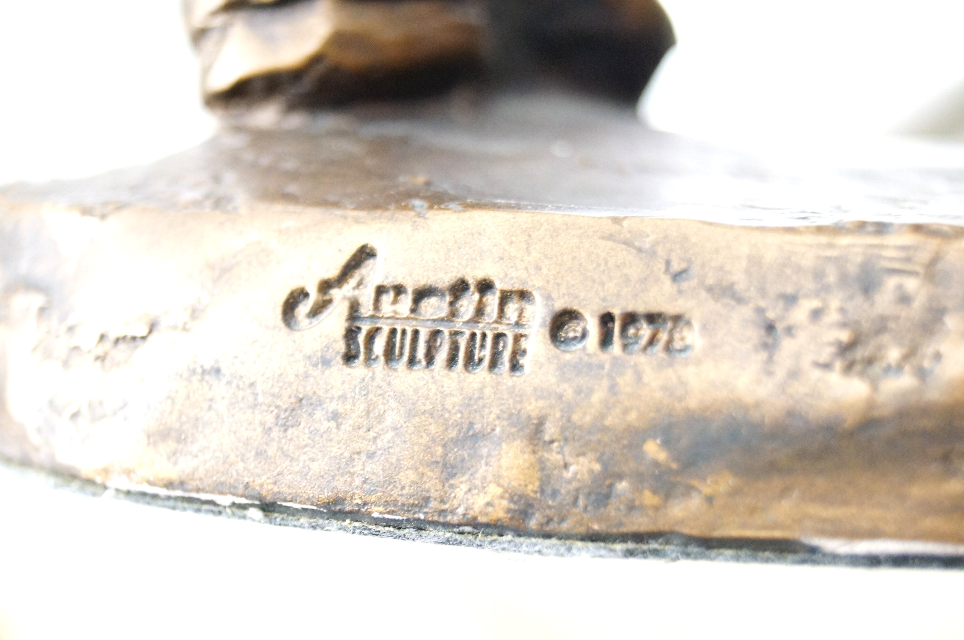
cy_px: 320
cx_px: 482
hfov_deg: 27.0
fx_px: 2005
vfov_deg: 18.1
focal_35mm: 75
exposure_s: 1/20
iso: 3200
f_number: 5.6
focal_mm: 50
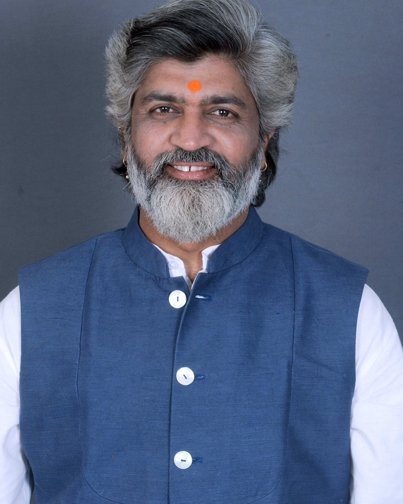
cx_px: 201
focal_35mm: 145
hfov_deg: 10.7
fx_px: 2155
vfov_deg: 13.3
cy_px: 244
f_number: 11
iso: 200
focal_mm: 85
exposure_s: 1/100
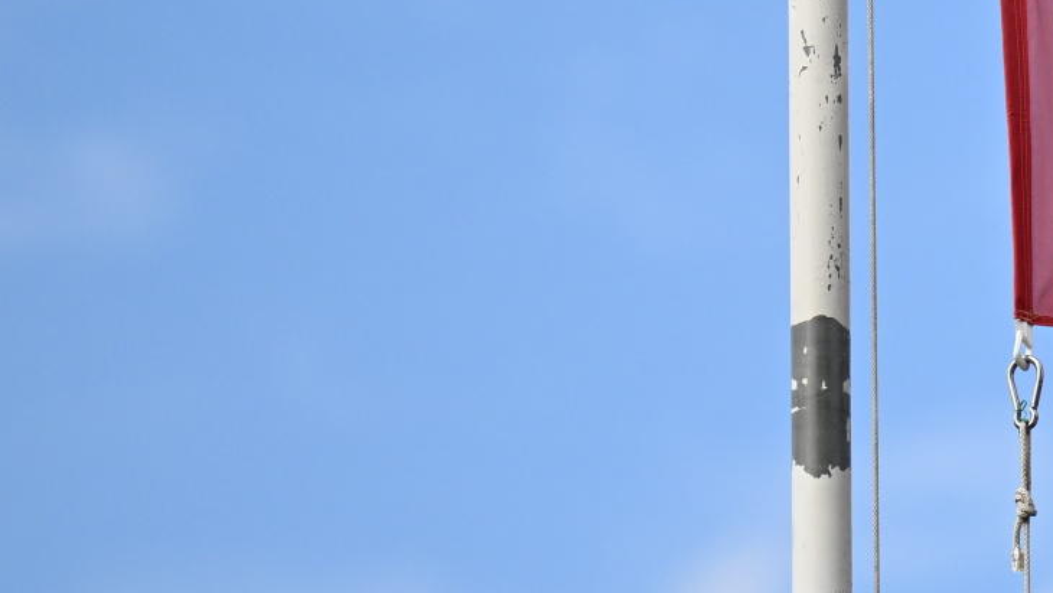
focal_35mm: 727
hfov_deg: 3.0
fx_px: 20303
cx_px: 1304
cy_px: 110
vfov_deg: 1.7
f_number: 2.8
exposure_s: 1/6400
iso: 400
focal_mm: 165
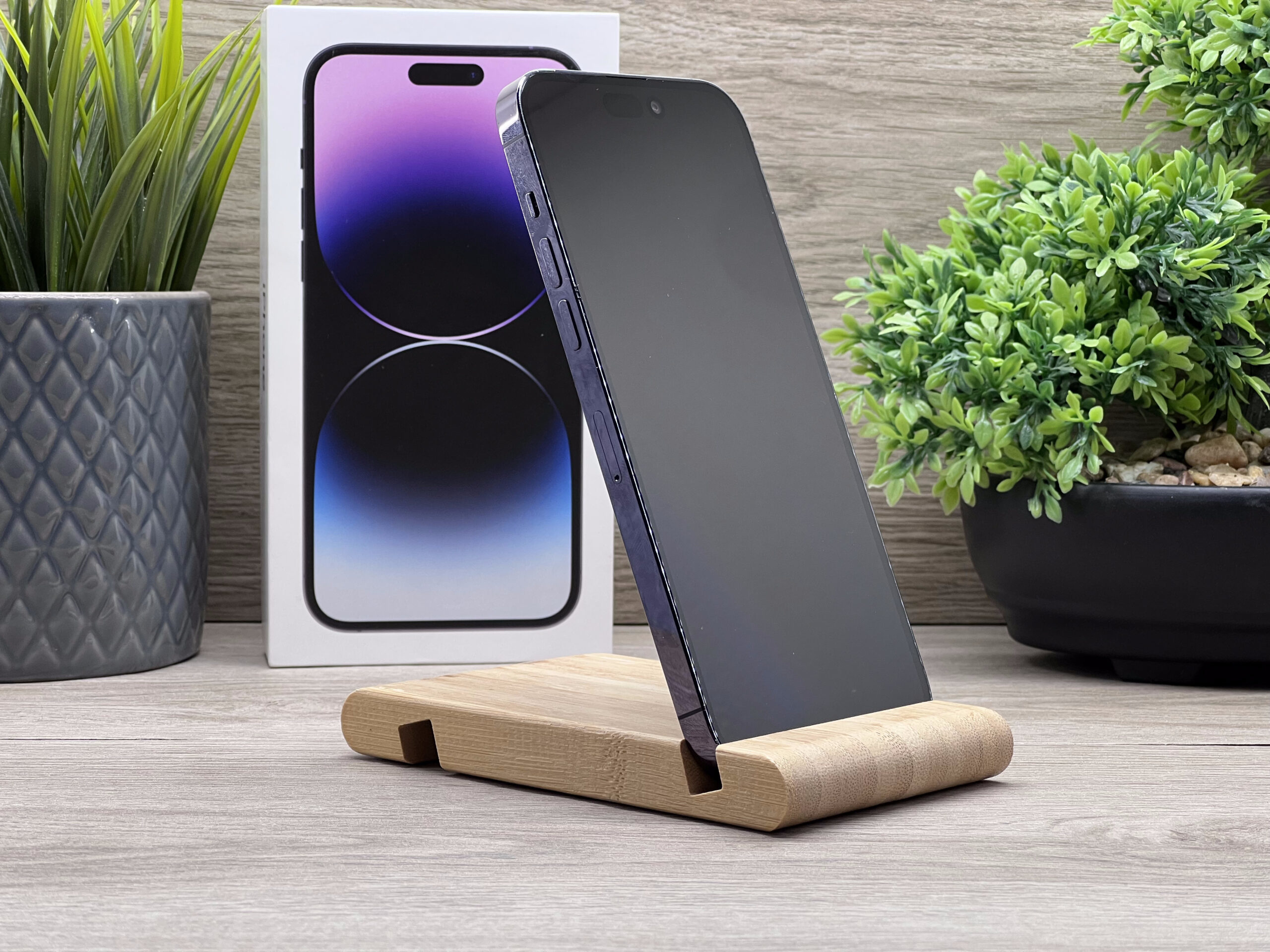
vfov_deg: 19.1
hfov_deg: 25.3
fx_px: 2825
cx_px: 635
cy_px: 476
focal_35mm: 77
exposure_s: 1/100
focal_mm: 9
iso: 100
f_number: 2.8
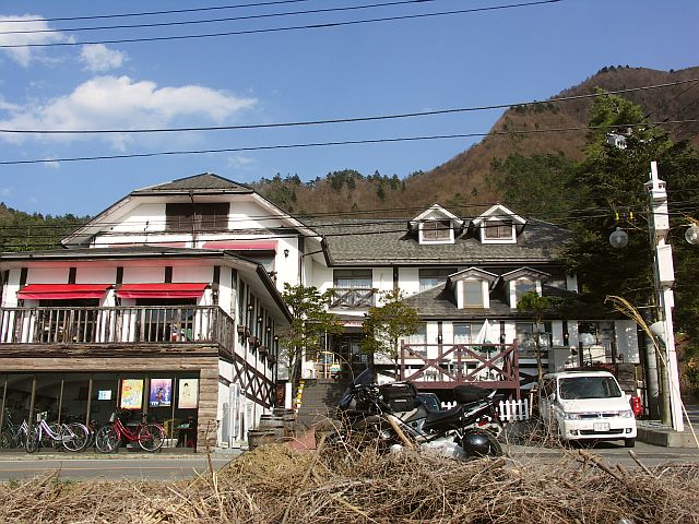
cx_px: 350
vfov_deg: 39.7
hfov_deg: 51.4
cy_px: 262
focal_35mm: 36
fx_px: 727
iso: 50
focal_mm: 9.4
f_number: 6.3
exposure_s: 1/200
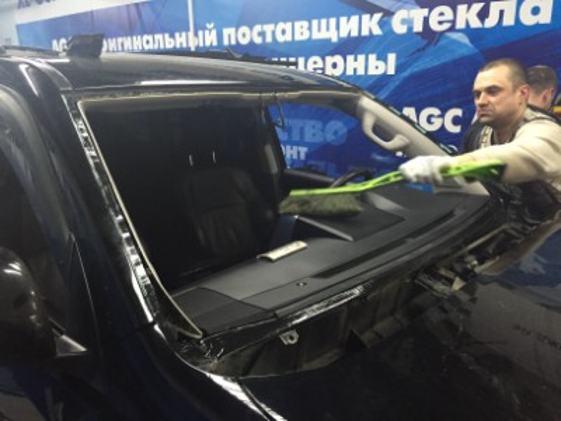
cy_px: 210
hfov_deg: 61.7
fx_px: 470
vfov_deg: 48.2
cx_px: 280
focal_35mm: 29
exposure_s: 1/33
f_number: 2.2
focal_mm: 4.15
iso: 250
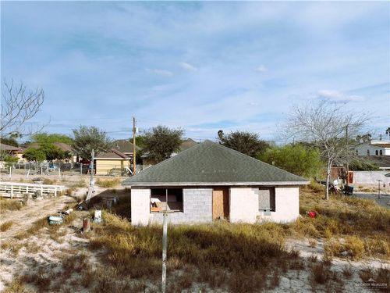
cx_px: 195
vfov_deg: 56.8
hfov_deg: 71.6
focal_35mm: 24
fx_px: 270
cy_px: 146
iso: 100
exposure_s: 1/2000
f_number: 2.8
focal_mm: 12.29
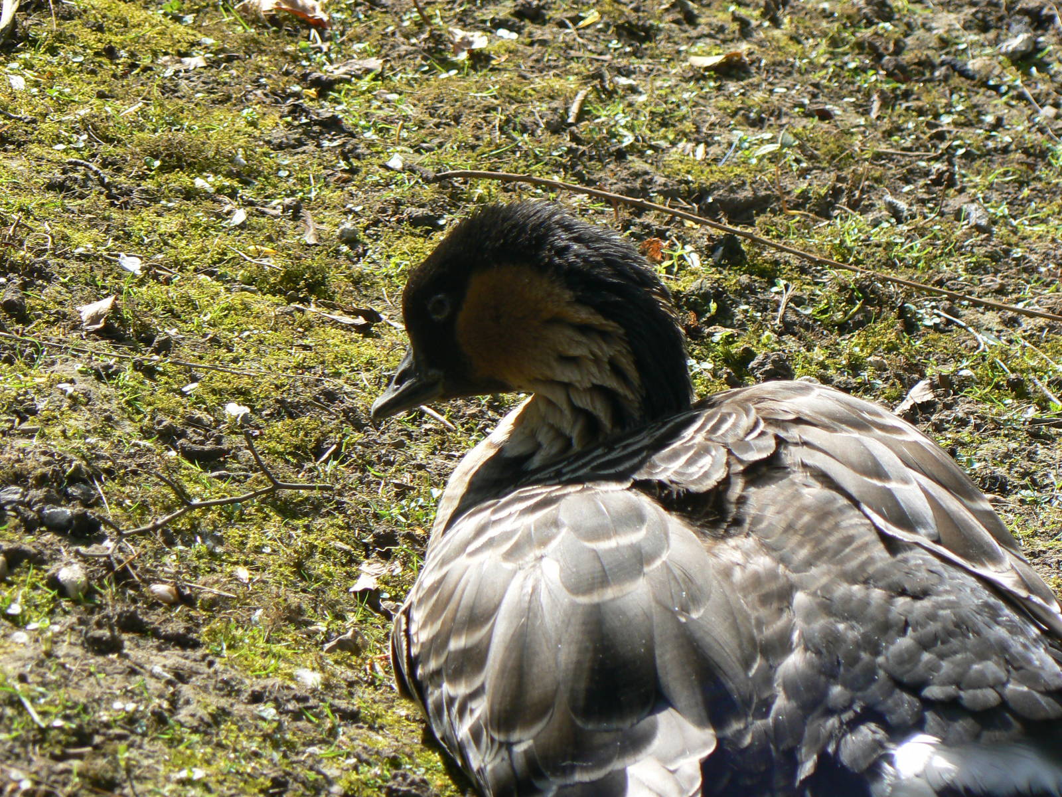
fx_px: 7271
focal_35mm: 237
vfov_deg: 6.3
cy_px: 398
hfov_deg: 8.4
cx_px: 531
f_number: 5.6
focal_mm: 39.5
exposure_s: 1/200
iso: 80
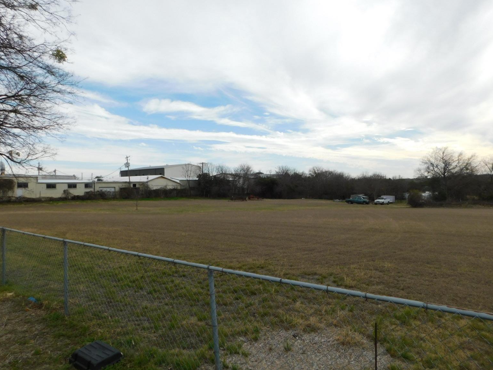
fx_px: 342
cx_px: 256
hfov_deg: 71.6
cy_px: 178
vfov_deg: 56.8
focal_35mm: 24
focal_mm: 4
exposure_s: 1/1500
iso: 125
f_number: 3
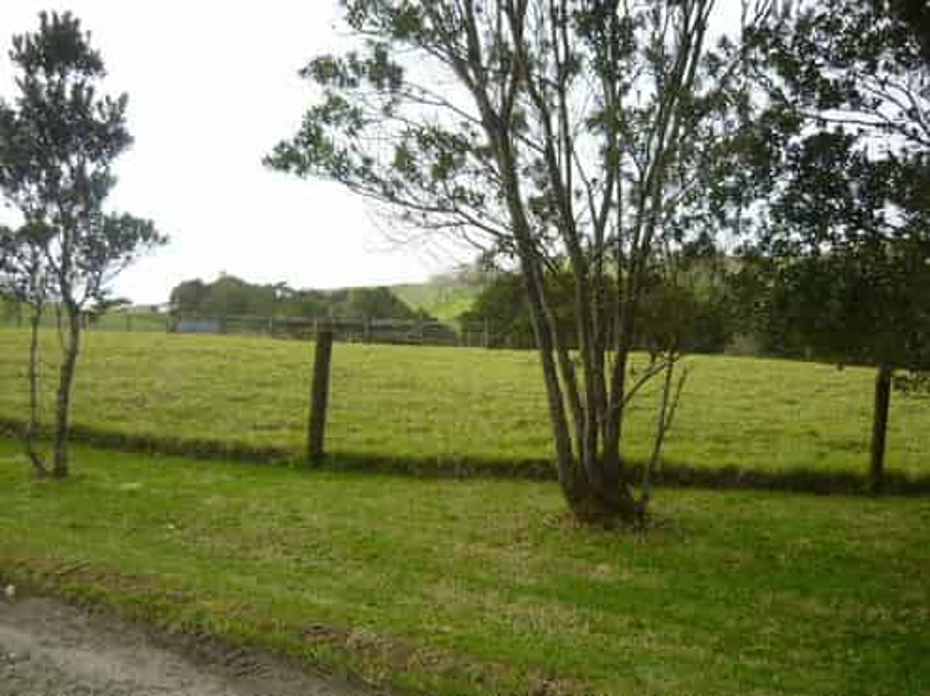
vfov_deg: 42.9
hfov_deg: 55.4
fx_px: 886
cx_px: 465
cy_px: 348
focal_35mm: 33
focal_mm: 5.5
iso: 100
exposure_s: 1/400
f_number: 2.8
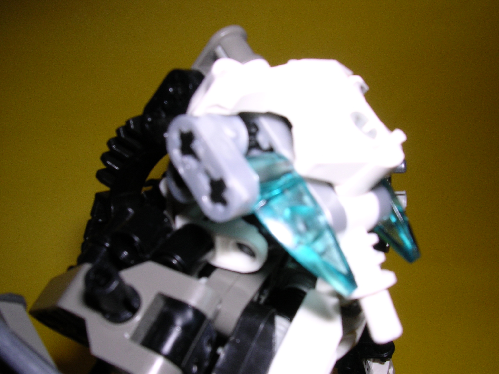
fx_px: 548
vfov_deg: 37.7
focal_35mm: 38
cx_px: 250
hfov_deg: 49.0
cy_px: 187
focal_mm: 5.8
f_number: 5.6
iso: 100
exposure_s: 1/60.1
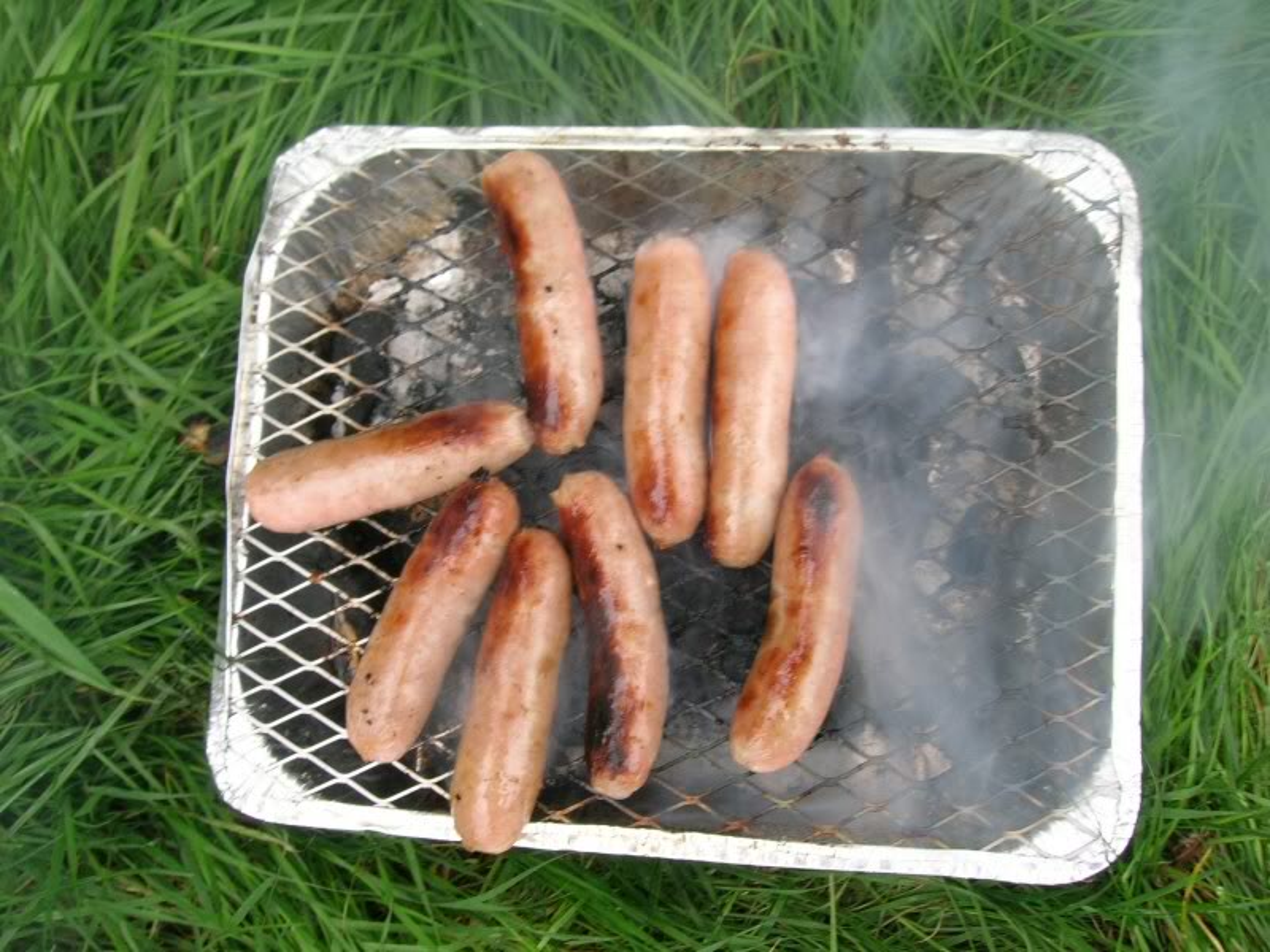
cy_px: 476
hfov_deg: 54.0
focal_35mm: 34
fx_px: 1247
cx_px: 635
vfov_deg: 41.8
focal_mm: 5.7
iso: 50
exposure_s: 1/21
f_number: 4.9
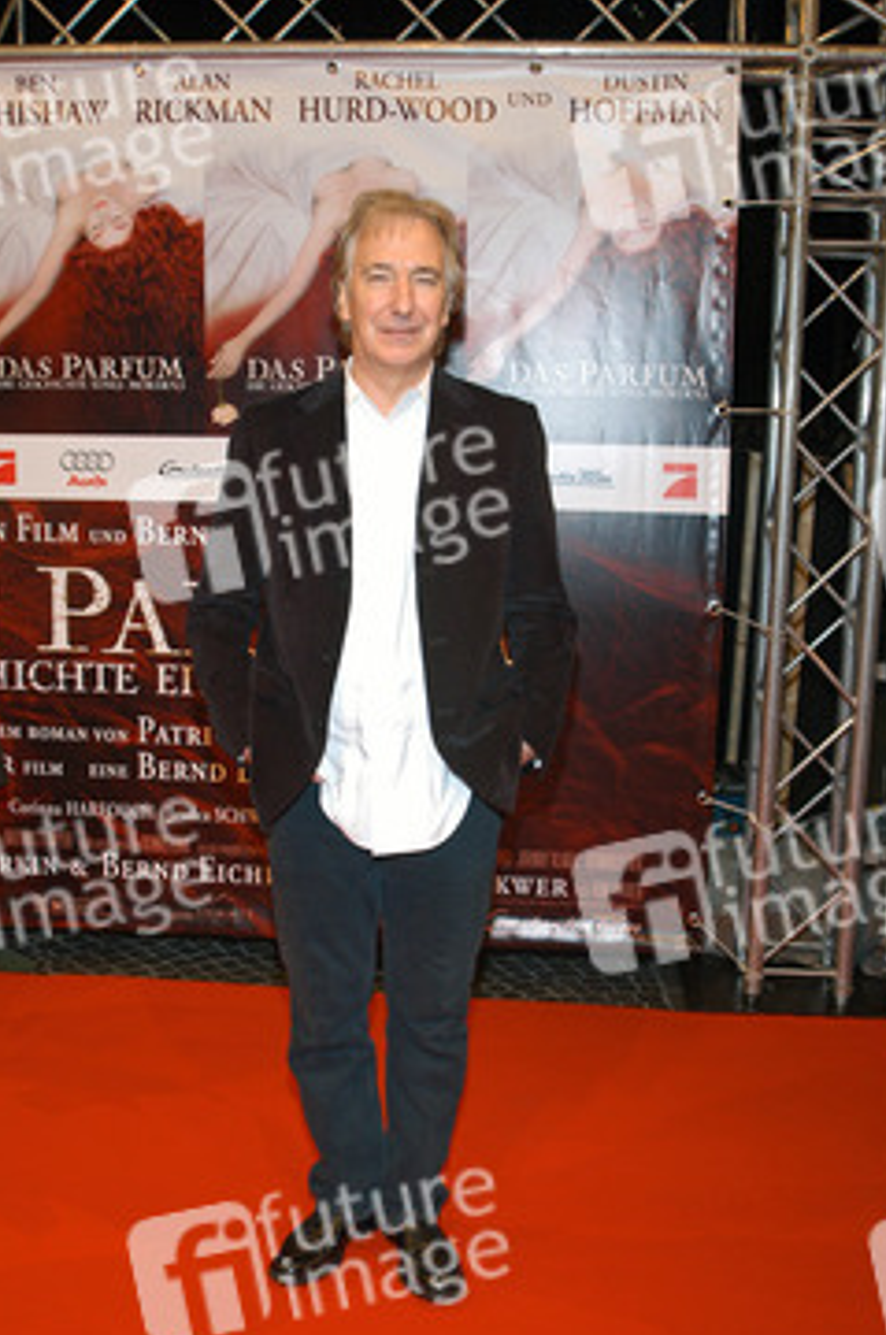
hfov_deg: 26.9
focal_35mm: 50
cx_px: 426
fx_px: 1851
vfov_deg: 39.6
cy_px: 701
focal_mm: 30
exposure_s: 1/100
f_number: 6.3
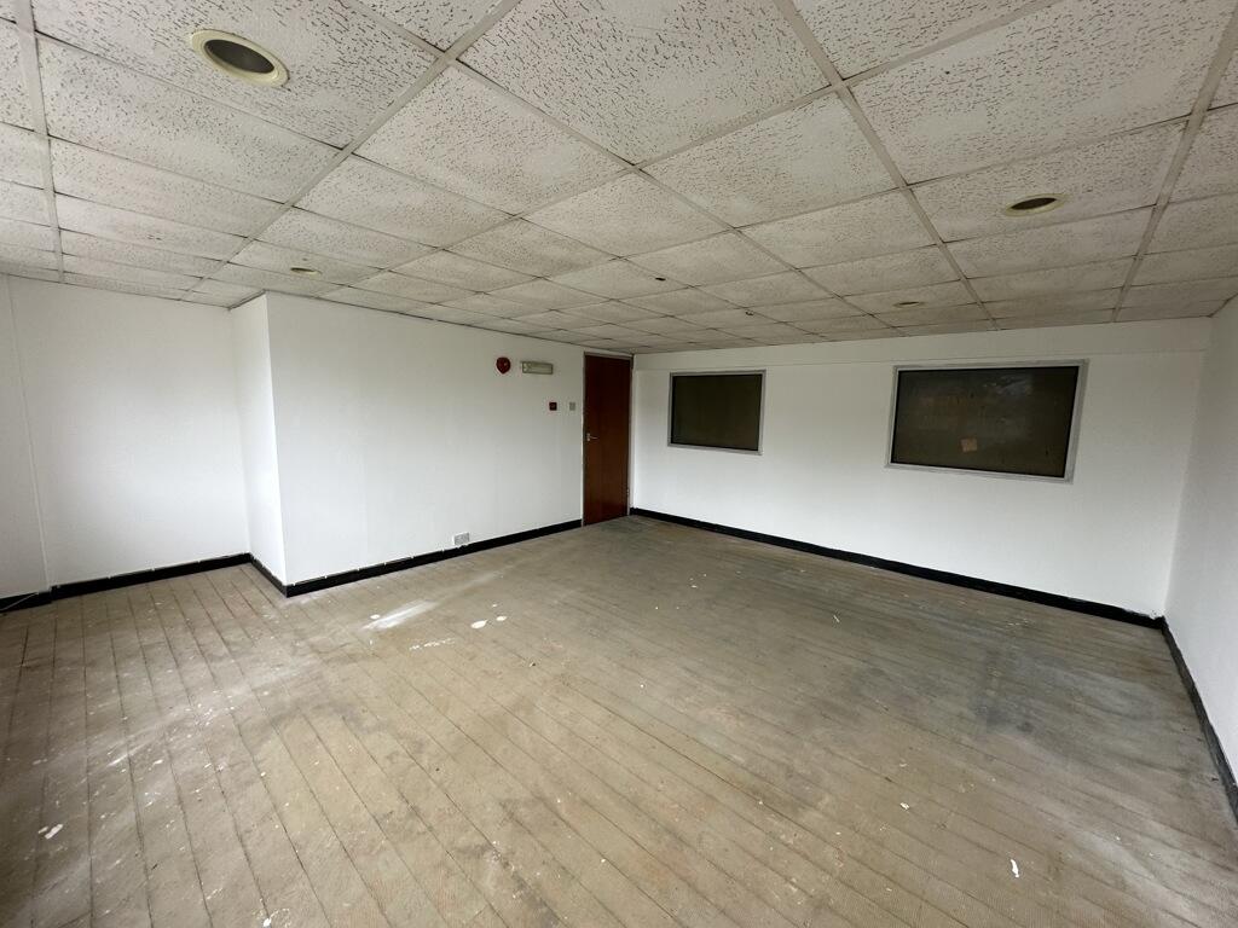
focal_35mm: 14
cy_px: 464
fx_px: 501
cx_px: 619
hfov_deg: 102.1
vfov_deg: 85.7
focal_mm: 2.22
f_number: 2.2
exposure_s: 1/99
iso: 64
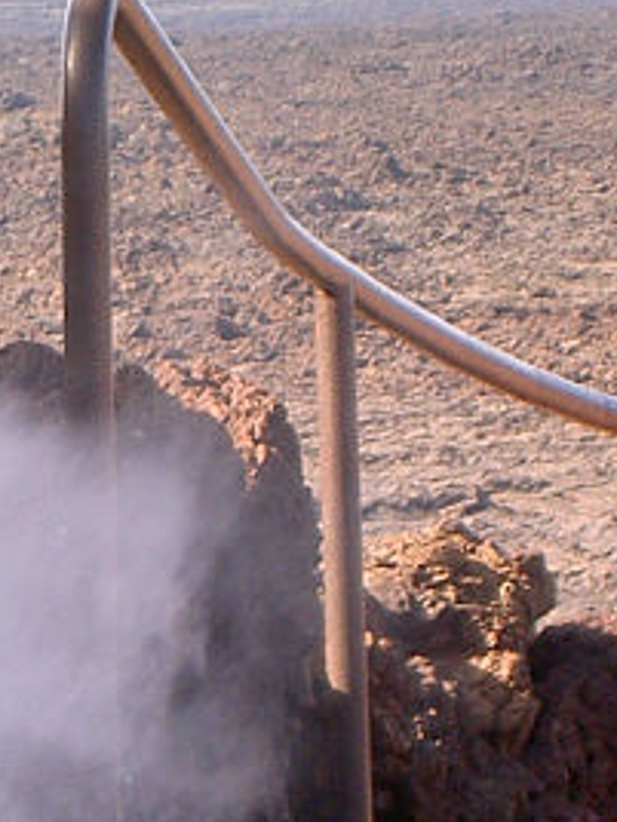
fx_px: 8128
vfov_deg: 5.8
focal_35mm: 342
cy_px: 1092
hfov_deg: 4.3
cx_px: -272
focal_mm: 16.8
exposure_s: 1/125
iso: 50
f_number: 4.9
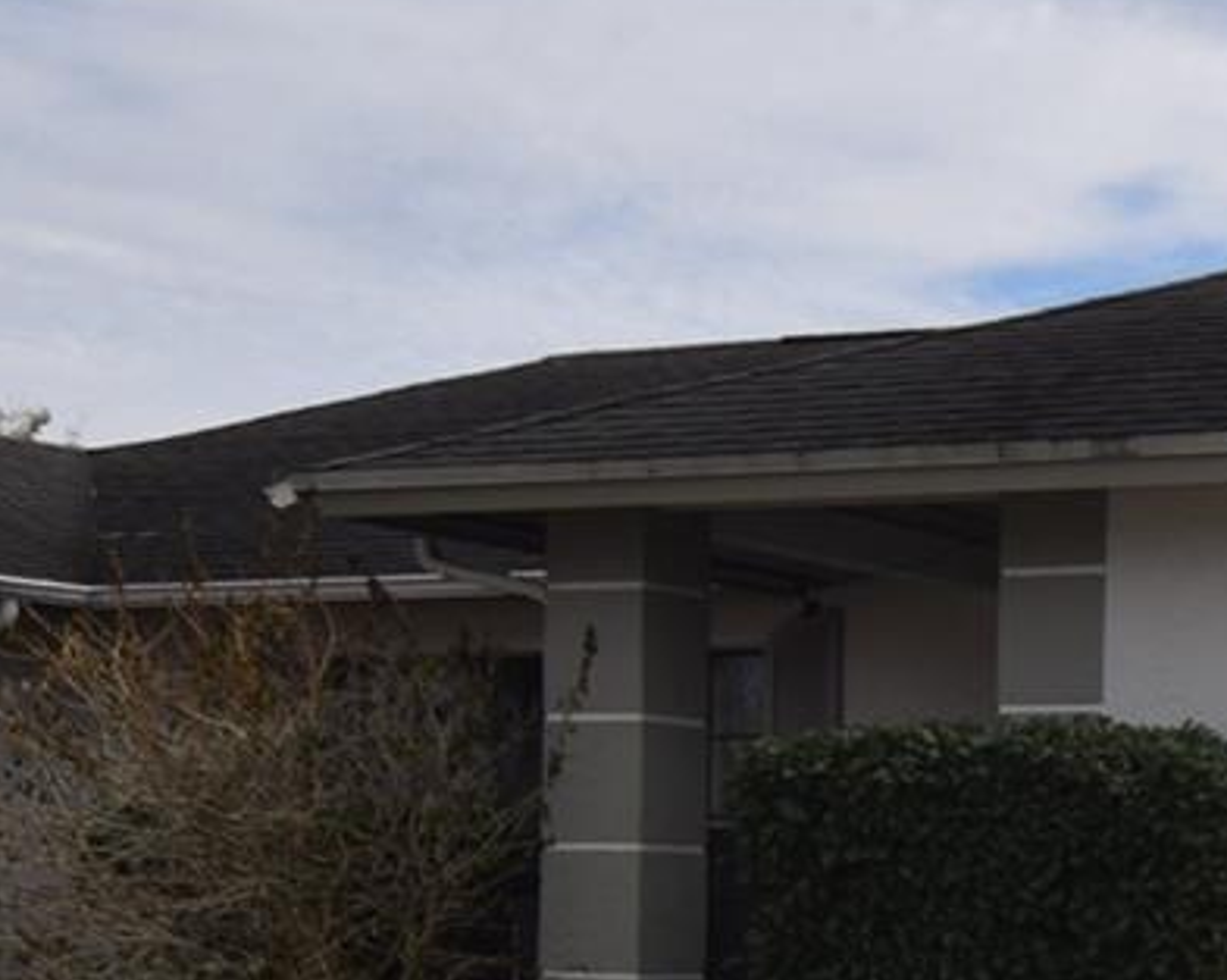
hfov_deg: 19.7
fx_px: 3338
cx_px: 1424
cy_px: 974
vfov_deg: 16.4
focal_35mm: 92
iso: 100
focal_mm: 16
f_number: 13
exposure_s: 1/200
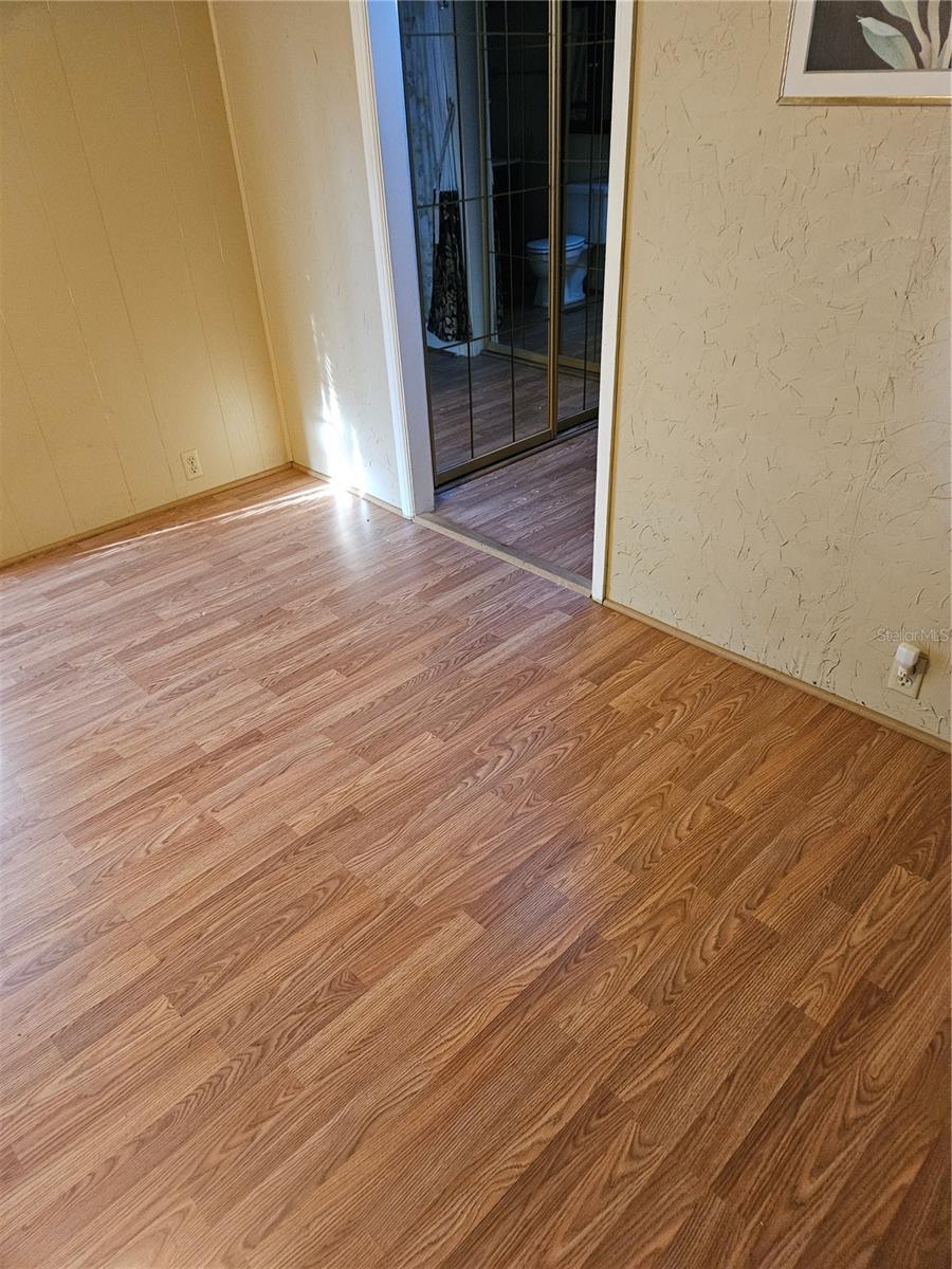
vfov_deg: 73.9
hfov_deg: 58.9
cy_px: 634
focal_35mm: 23
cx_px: 476
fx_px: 843
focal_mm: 5.4
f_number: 1.8
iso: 640
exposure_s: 1/60
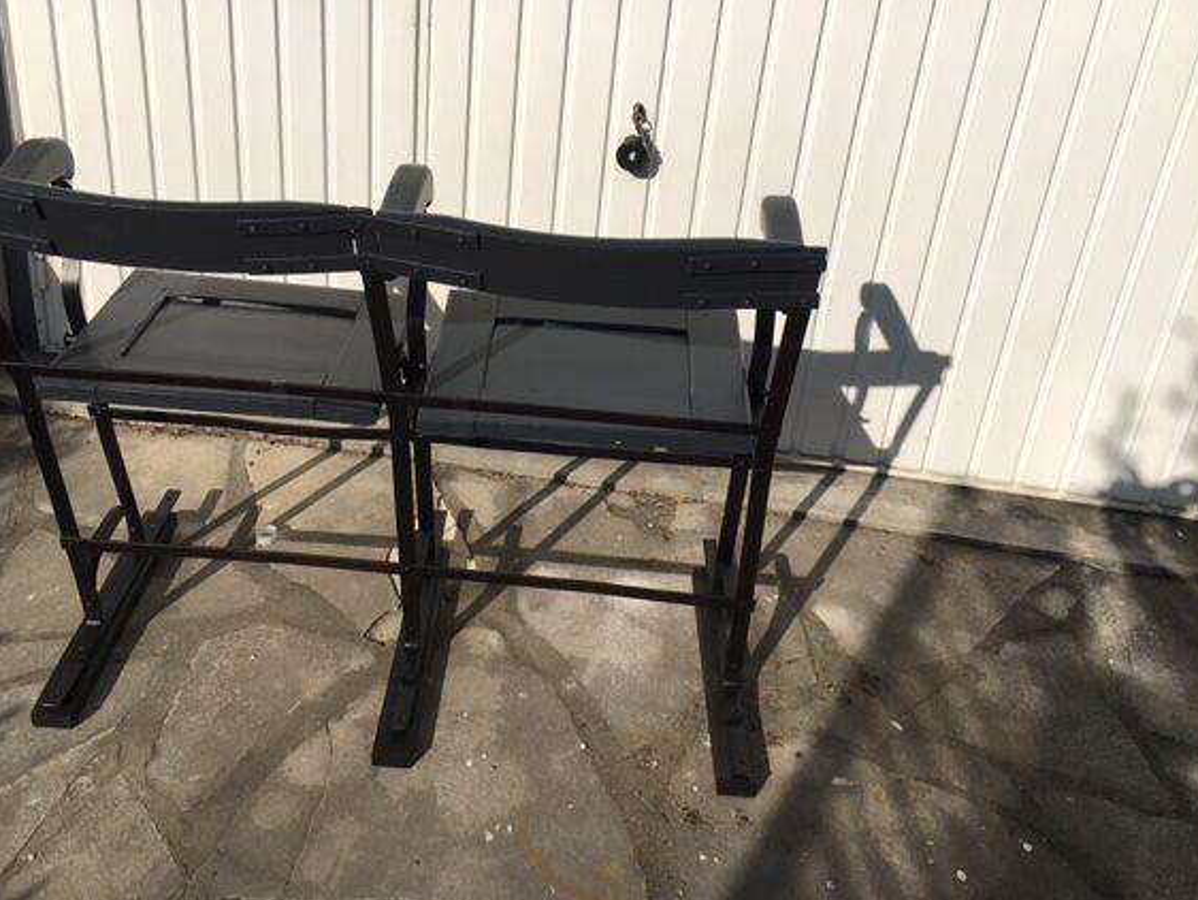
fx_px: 1143
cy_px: 405
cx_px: 576
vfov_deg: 42.9
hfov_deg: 55.3
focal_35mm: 33
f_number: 2.2
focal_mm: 4.15
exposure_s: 1/3344
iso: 25
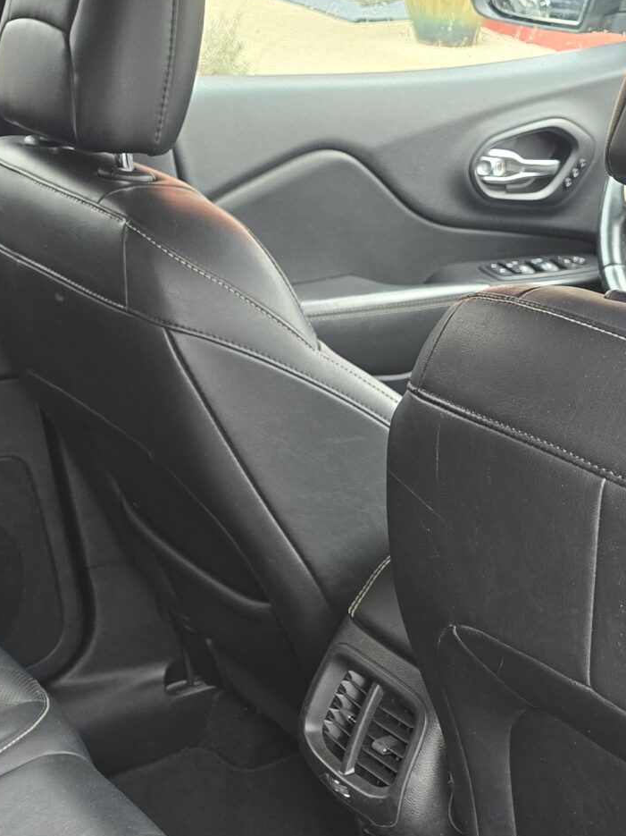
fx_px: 1519
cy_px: 821
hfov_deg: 23.3
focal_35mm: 63
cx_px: 305
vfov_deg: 28.9
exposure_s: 1/100
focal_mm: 6.3
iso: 125
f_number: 1.7
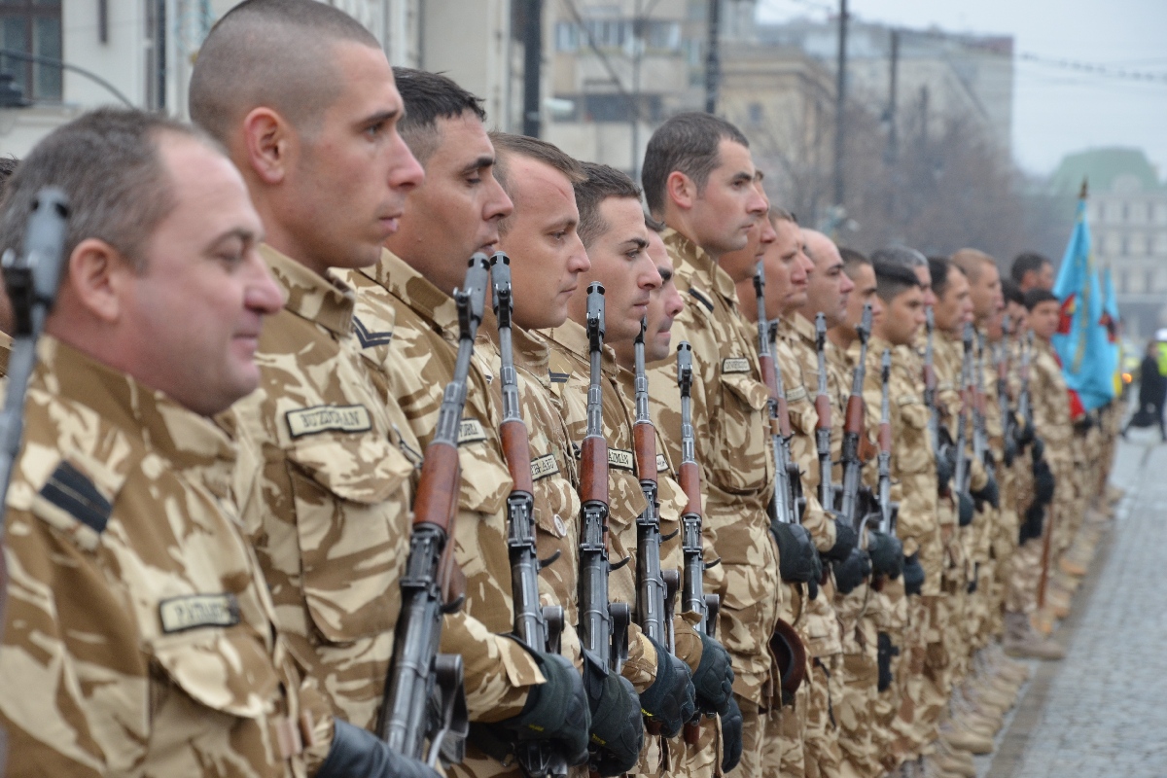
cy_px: 389
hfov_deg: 14.0
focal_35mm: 147
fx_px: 4765
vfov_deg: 9.3
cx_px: 584
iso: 500
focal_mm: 98
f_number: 7.1
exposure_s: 1/200
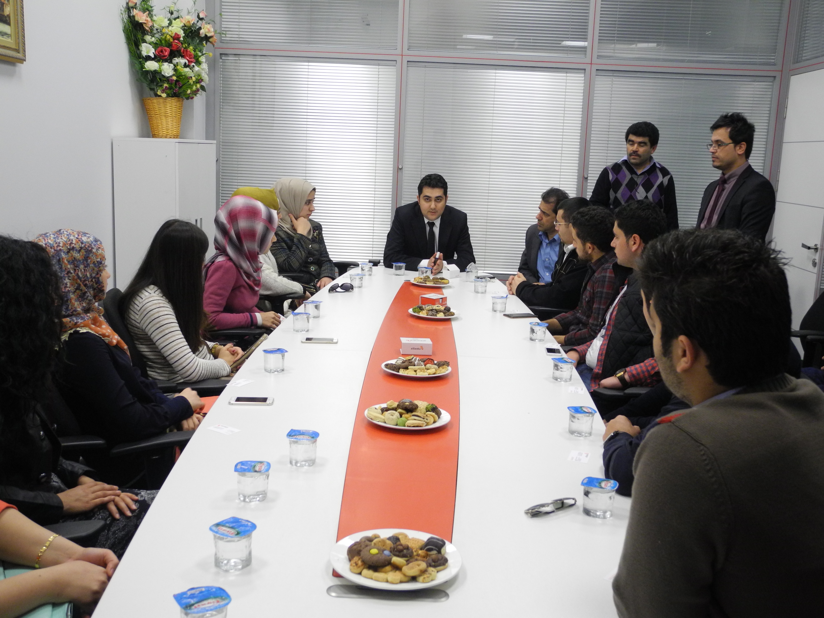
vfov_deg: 37.7
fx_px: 905
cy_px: 309
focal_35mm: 38
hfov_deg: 49.0
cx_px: 412
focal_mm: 8.1
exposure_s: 1/30
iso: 360
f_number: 3.2
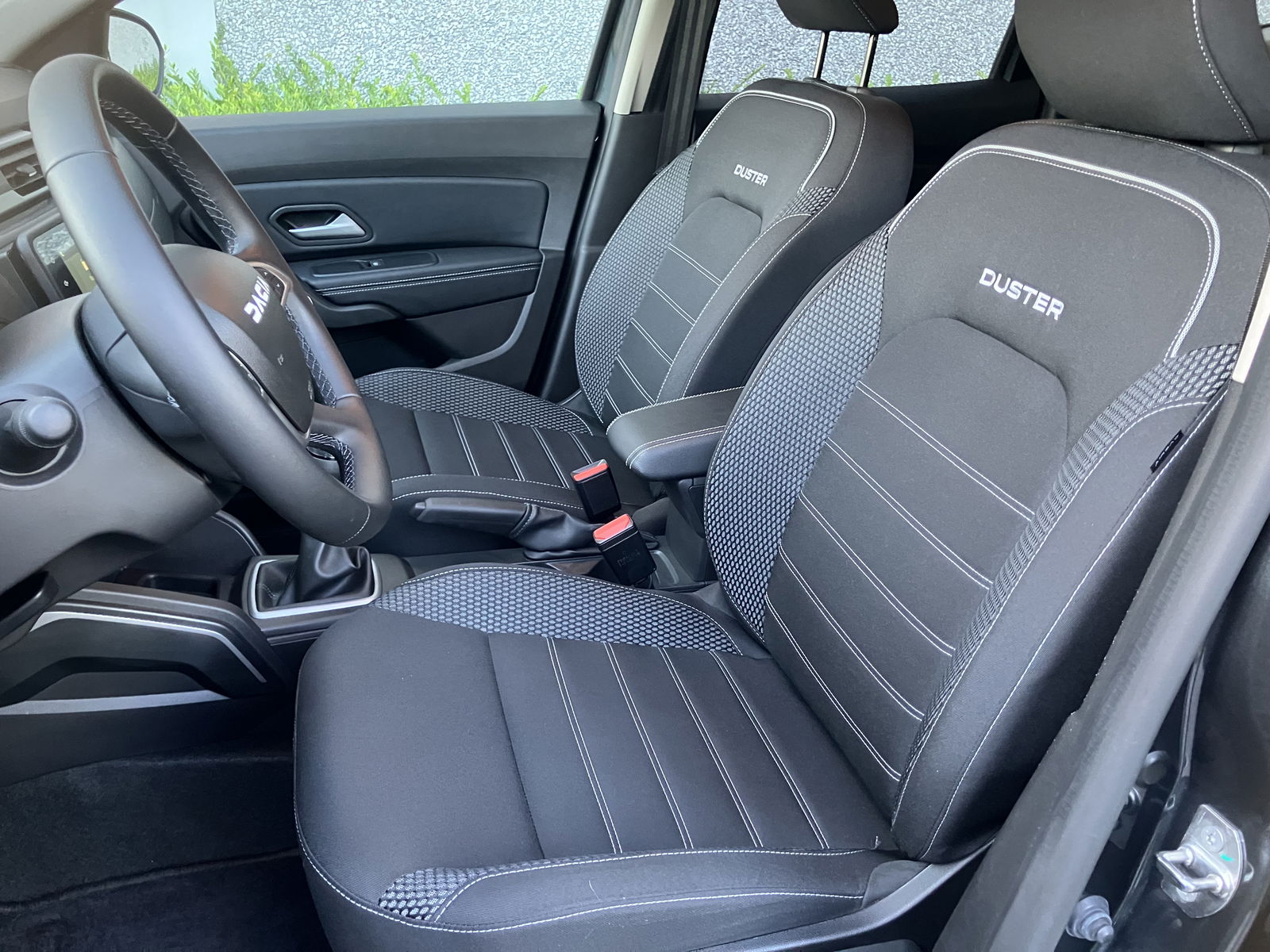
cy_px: 476
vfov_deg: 49.7
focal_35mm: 28
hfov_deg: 63.4
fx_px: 1027
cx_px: 635
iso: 320
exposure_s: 1/55
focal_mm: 3.99
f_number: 1.8
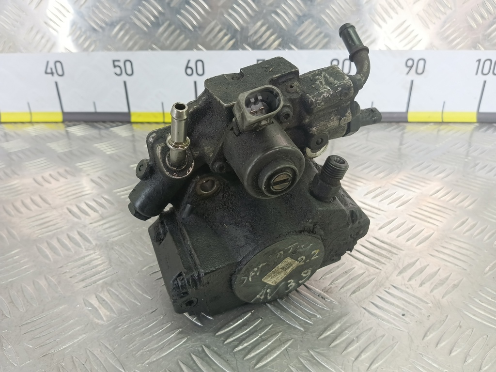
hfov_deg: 65.3
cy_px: 186
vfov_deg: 51.4
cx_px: 248
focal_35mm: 27
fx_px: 387
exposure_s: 1/50
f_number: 1.6
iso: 168
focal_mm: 4.11
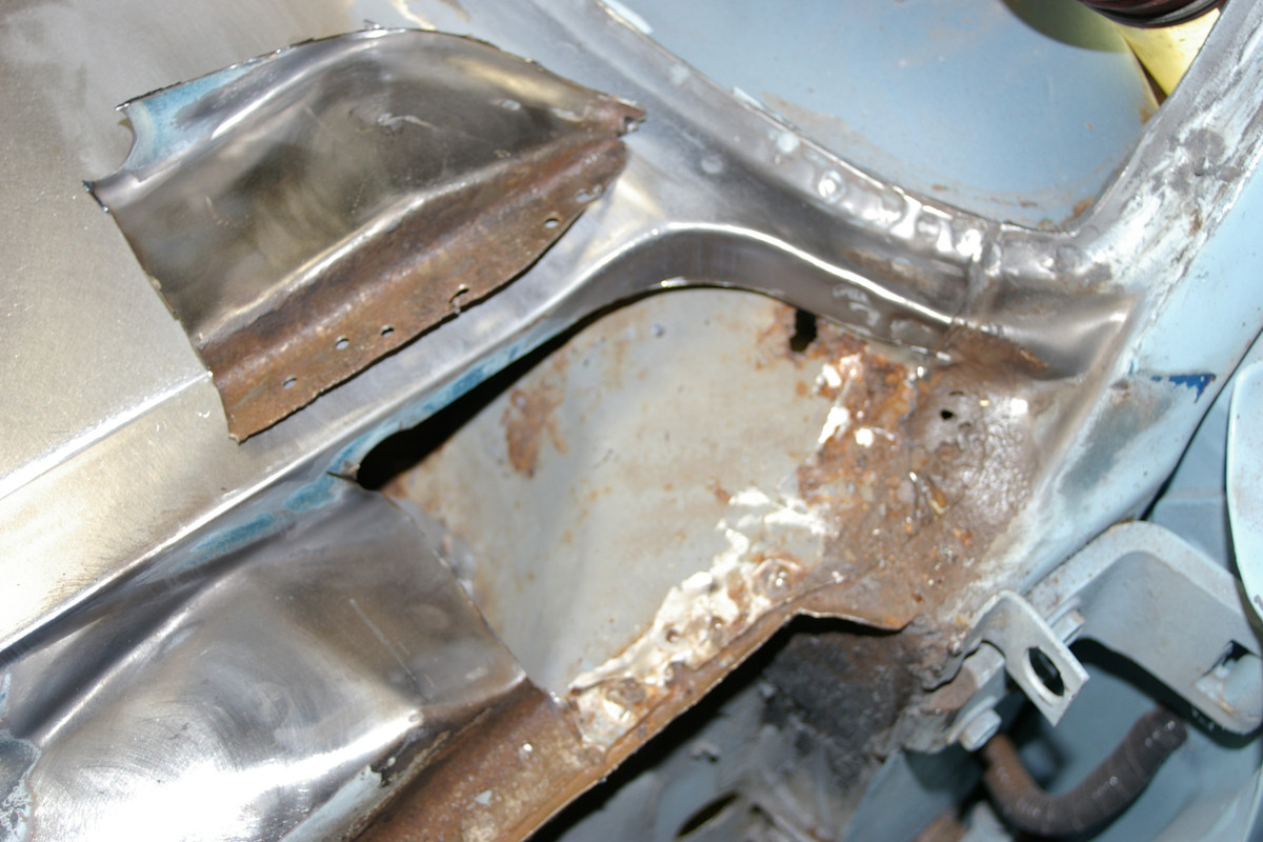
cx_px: 632
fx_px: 1684
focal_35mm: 48
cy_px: 421
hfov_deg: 41.1
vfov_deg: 28.1
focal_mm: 32
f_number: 4.5
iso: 200
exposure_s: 1/45
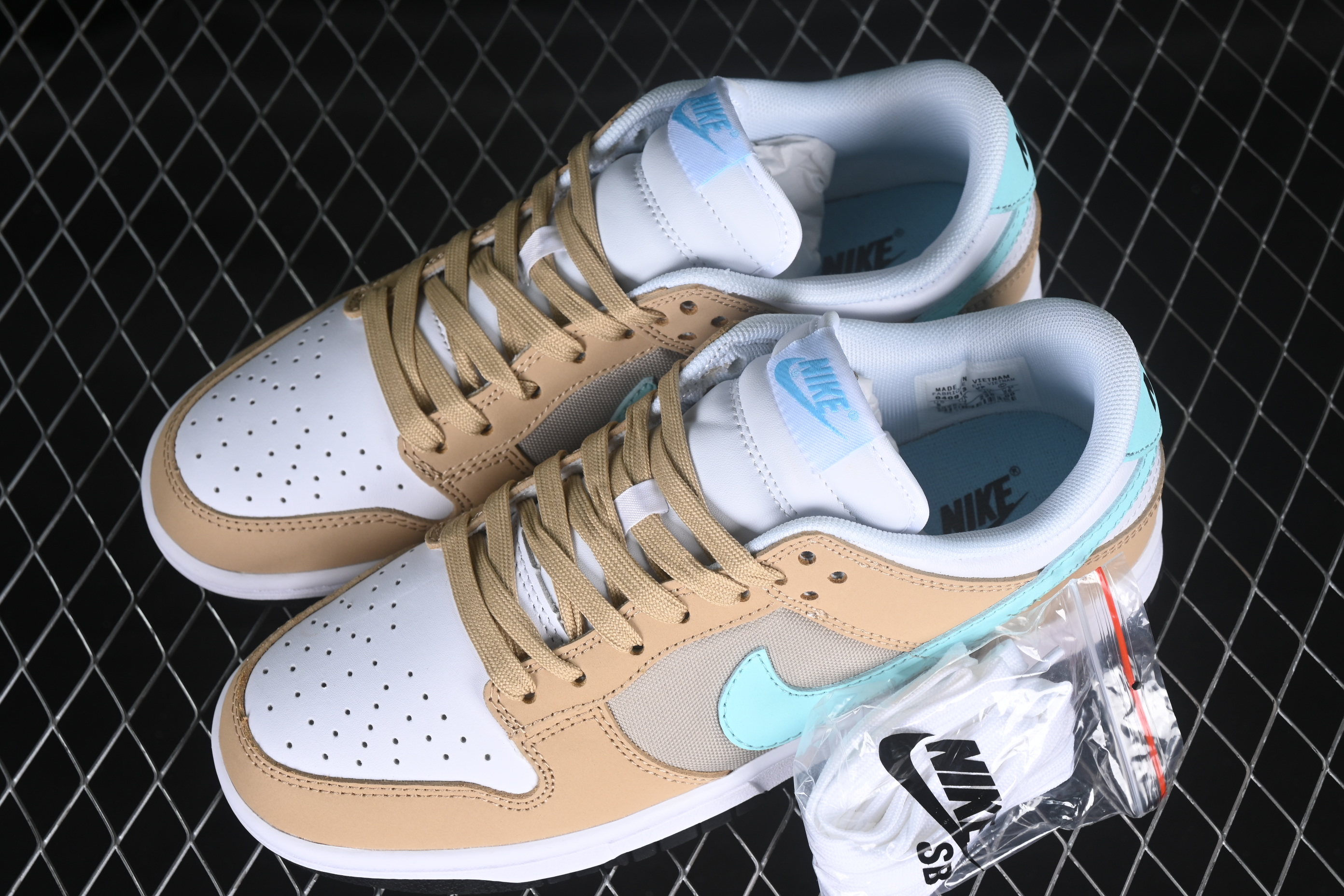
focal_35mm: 75
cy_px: 448
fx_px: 2800
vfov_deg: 18.2
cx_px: 672
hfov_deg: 27.0
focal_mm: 50
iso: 160
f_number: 7.1
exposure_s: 1/80
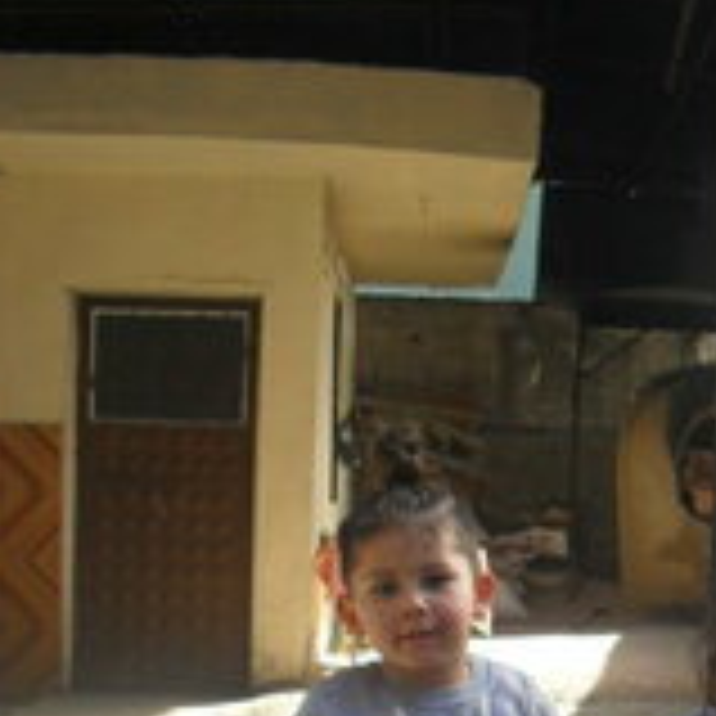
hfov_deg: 22.0
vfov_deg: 20.6
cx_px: 554
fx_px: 1825
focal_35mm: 78
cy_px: 887
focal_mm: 6.3
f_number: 3.2
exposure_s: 1/125
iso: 100
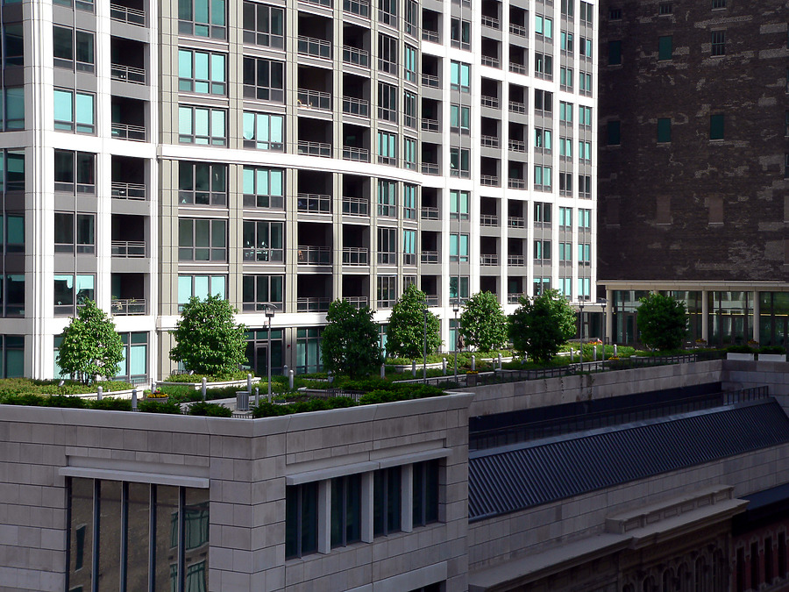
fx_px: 1482
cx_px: 394
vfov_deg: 22.6
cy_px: 296
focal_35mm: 65
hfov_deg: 29.8
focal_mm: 10.8
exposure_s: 1/500
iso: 80
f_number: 4
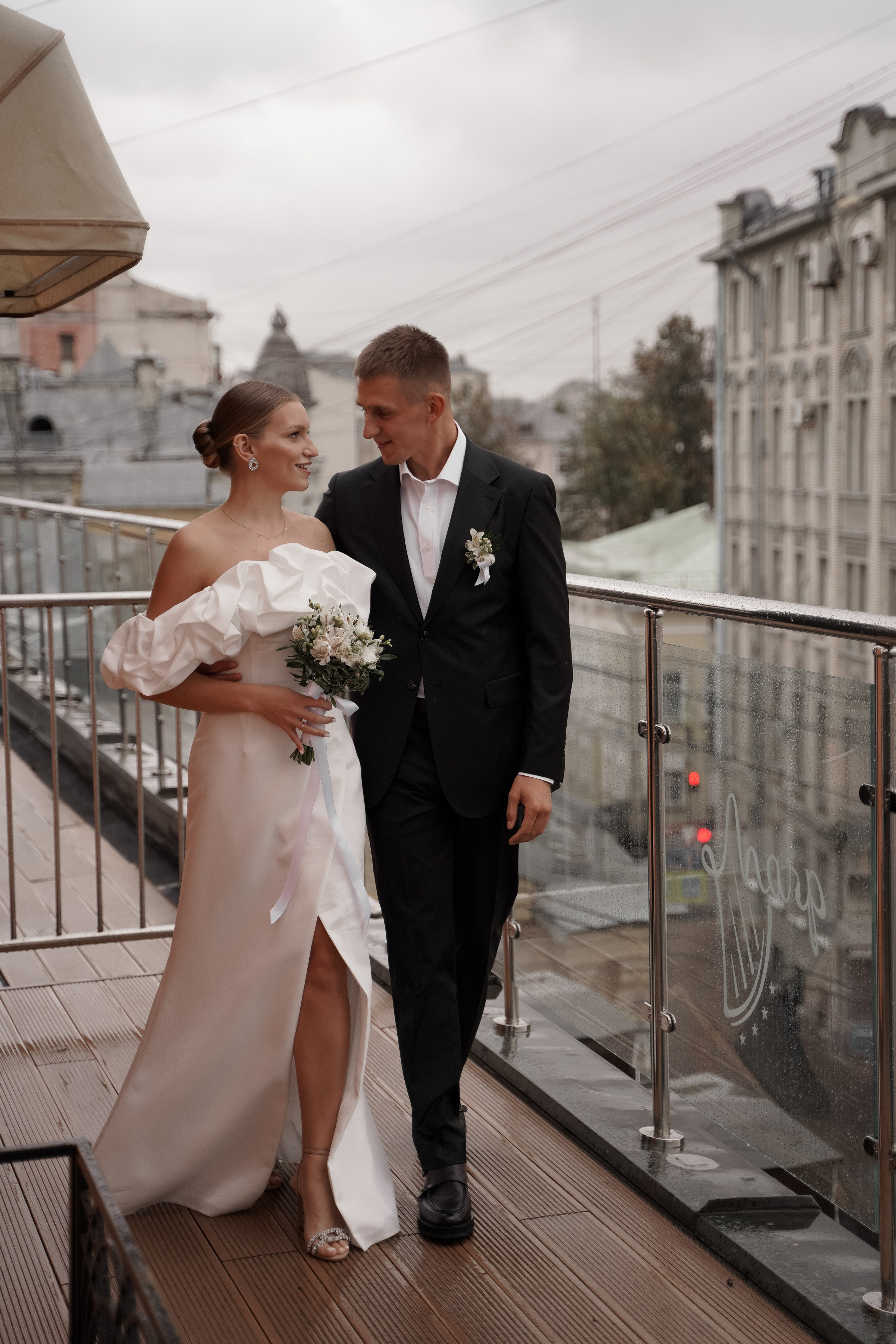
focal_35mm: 57
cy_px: 672
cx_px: 448
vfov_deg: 35.1
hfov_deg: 23.8
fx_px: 2128
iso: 400
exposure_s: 1/800
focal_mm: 57
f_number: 2.8
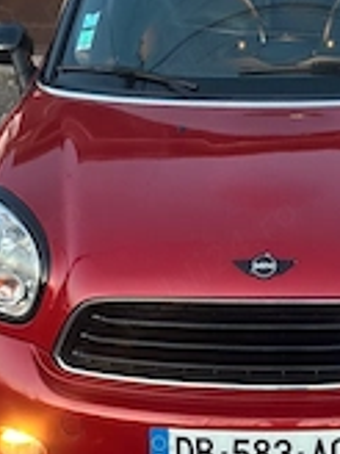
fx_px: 1532
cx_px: 263
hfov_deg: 12.6
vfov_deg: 16.7
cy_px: 86
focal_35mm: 117
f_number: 1.78
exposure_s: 1/30
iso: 800
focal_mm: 6.86
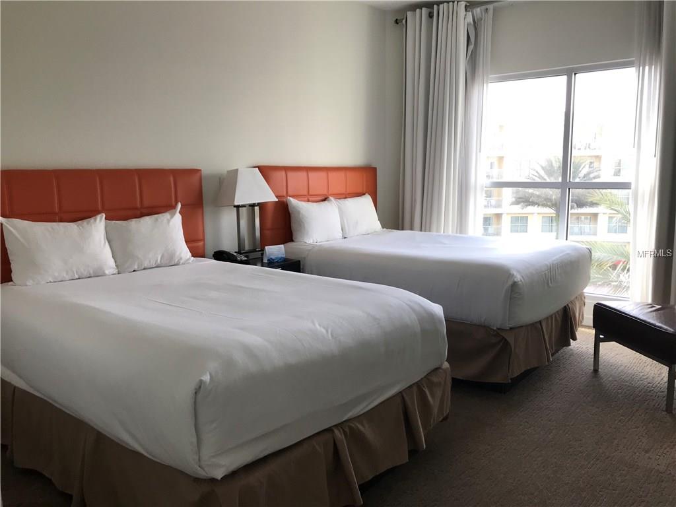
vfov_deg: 49.7
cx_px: 338
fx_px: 547
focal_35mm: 28
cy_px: 254
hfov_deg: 63.4
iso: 32
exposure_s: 1/120
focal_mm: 3.99
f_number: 1.8
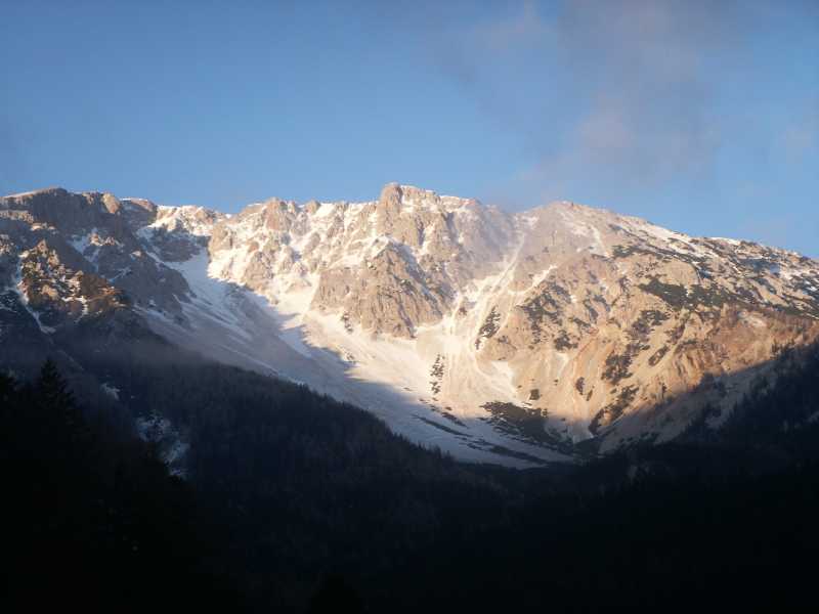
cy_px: 307
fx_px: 2011
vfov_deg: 17.4
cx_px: 410
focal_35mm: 85
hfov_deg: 23.0
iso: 50
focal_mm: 17.6
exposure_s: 1/80
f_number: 7.1
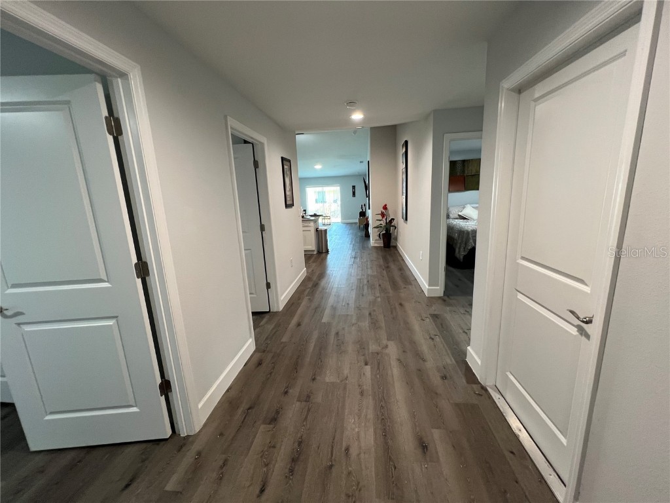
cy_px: 252
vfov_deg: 89.9
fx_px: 252
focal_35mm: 13
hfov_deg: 106.2
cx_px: 335
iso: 160
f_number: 1.8
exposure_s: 1/60
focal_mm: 1.57
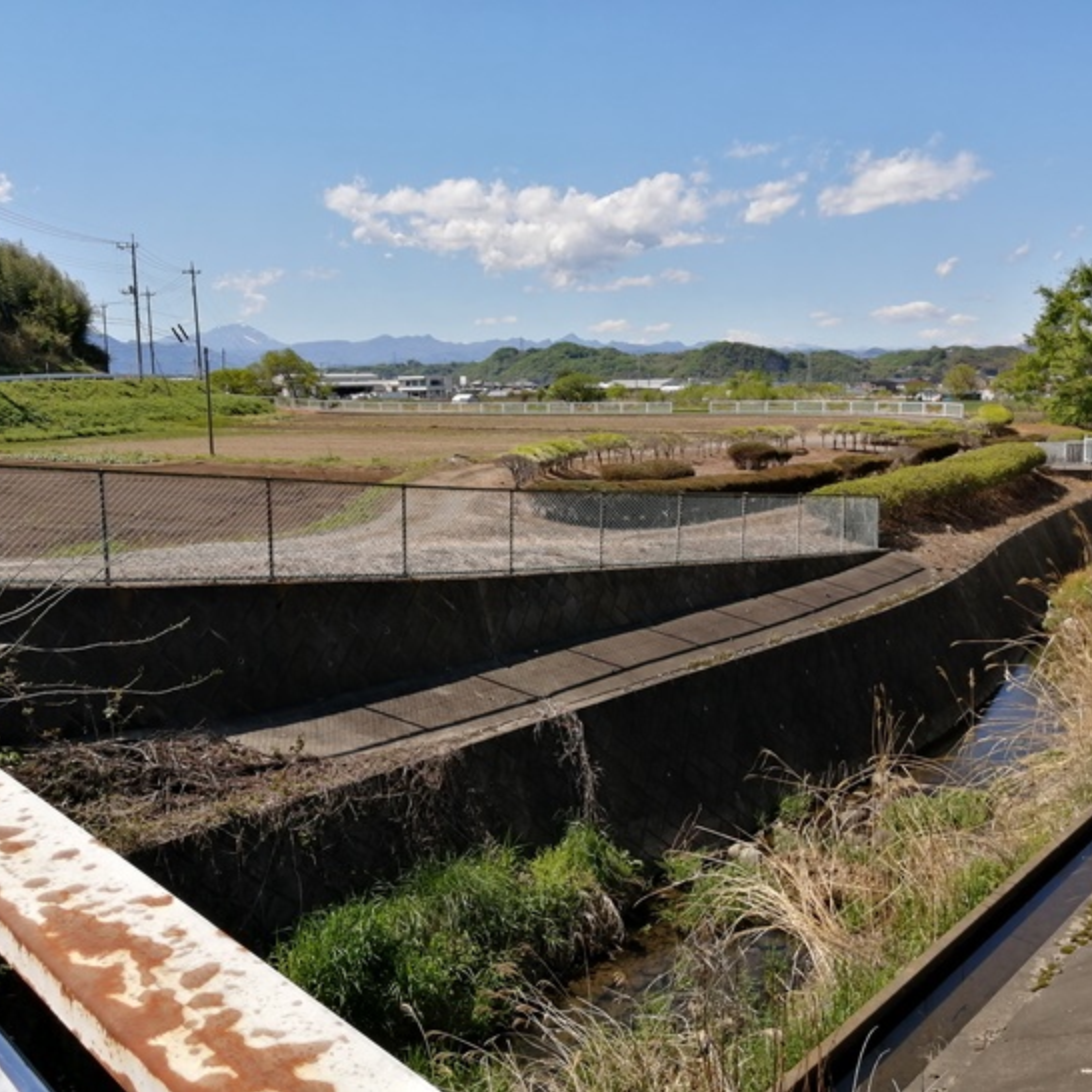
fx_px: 1142
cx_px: 544
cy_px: 547
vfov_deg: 51.1
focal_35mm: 32
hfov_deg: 51.1
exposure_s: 1/1681
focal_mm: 3.62
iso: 50
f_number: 1.8
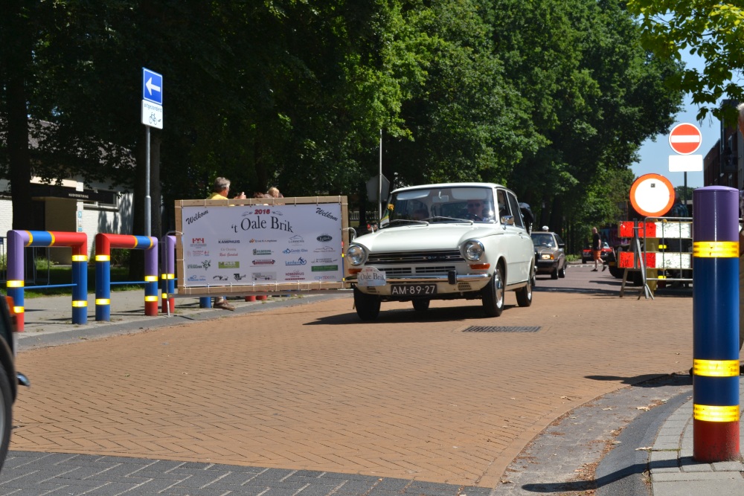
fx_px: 1116
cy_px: 248
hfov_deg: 36.9
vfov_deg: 25.1
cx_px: 372
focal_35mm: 54
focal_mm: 36
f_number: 10
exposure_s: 1/200
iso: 100
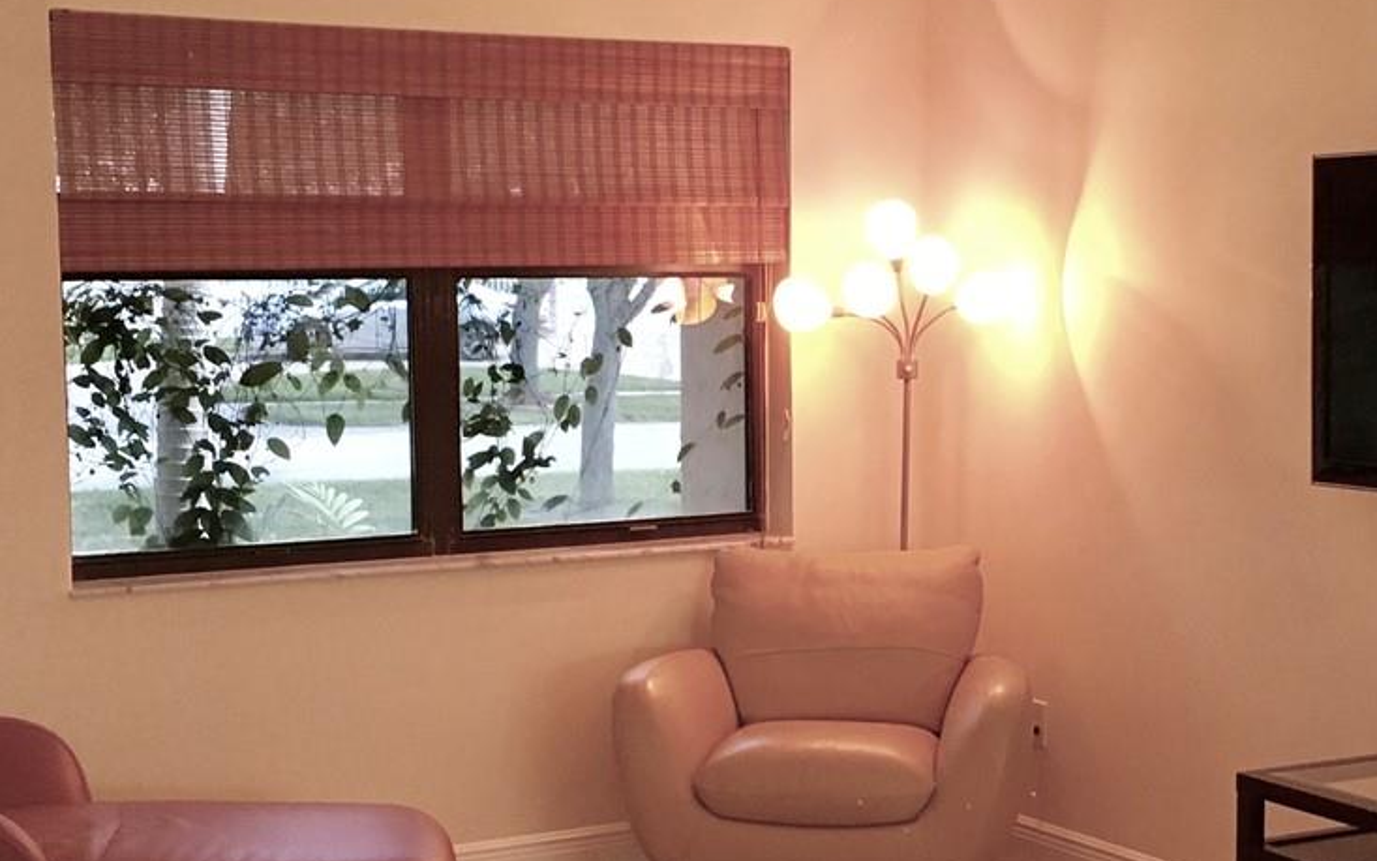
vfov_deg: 19.4
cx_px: 915
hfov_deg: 30.4
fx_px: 2515
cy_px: 557
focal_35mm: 67
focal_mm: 4.15
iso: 125
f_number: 2.2
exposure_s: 1/30
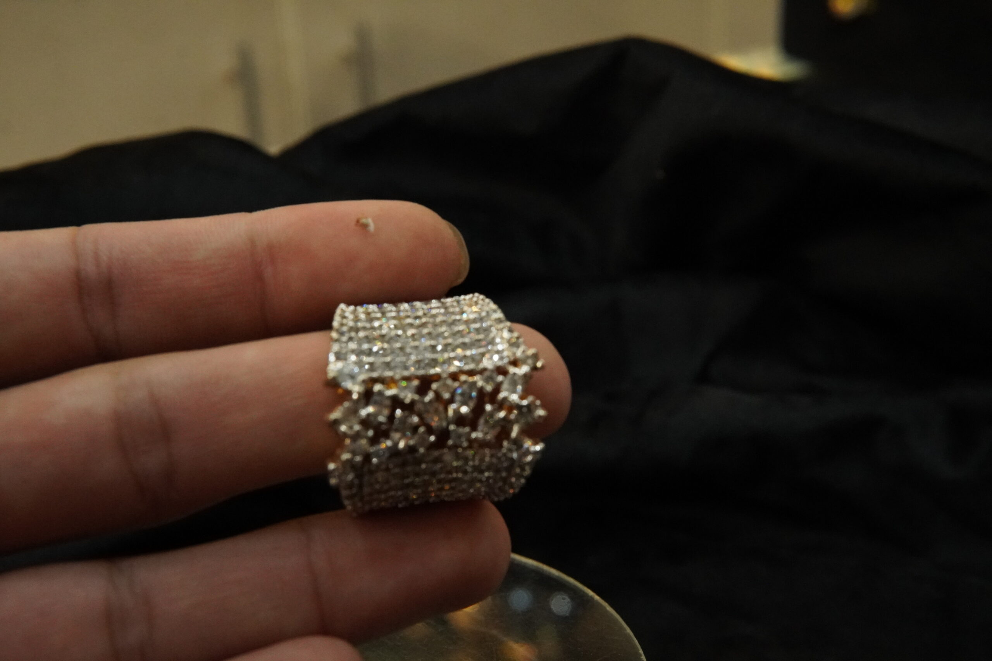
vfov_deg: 29.9
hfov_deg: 43.6
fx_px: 1240
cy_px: 330
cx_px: 496
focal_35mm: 45
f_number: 9
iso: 4000
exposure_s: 1/80
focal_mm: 30
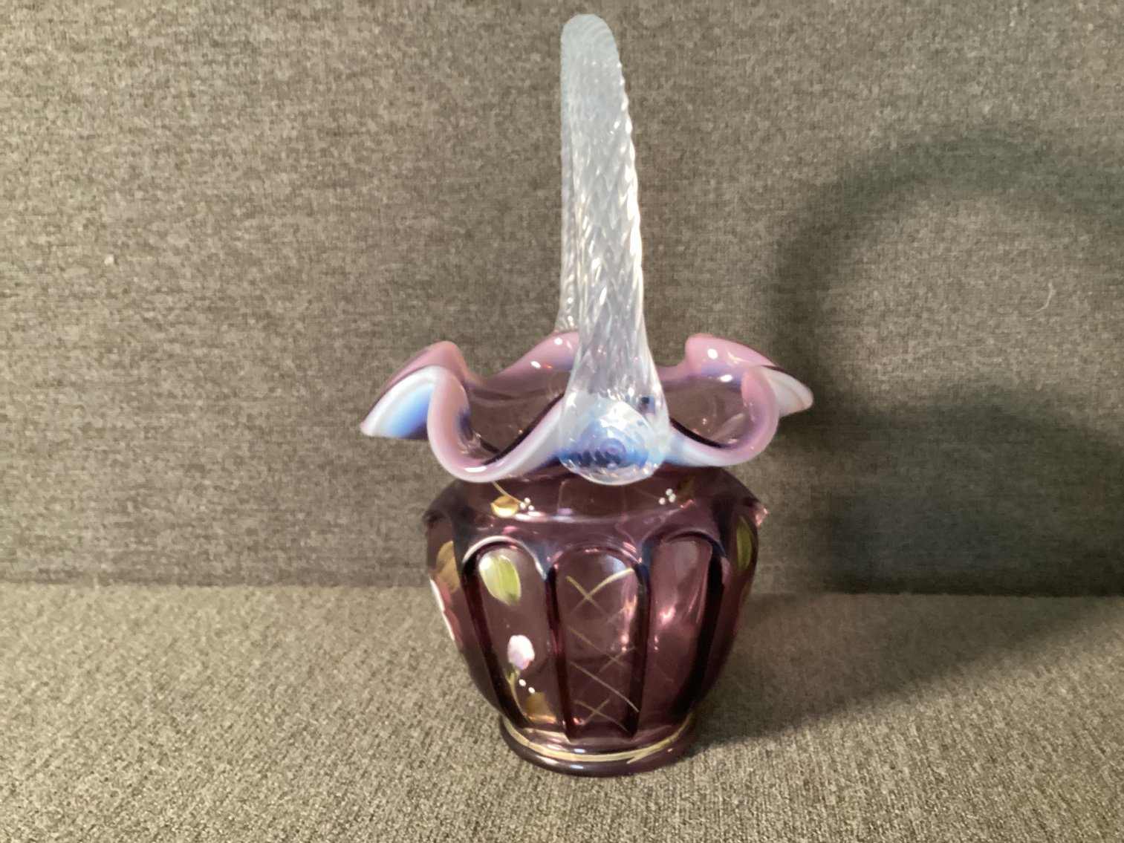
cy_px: 422
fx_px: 1007
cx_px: 562
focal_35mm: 31
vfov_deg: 45.4
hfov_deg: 58.3
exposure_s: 1/30
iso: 400
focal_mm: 3.3
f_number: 2.4
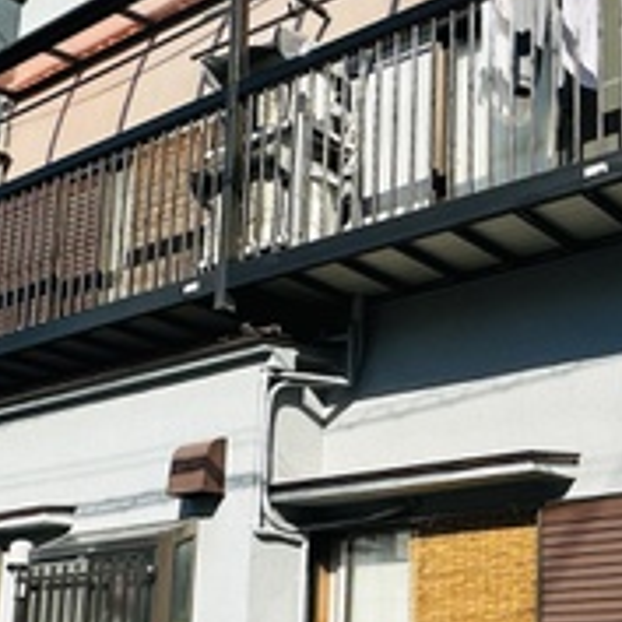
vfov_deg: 33.3
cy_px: 529
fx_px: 996
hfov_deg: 30.5
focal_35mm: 49
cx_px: 706
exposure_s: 1/2959
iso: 50
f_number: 2.2
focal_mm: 2.22
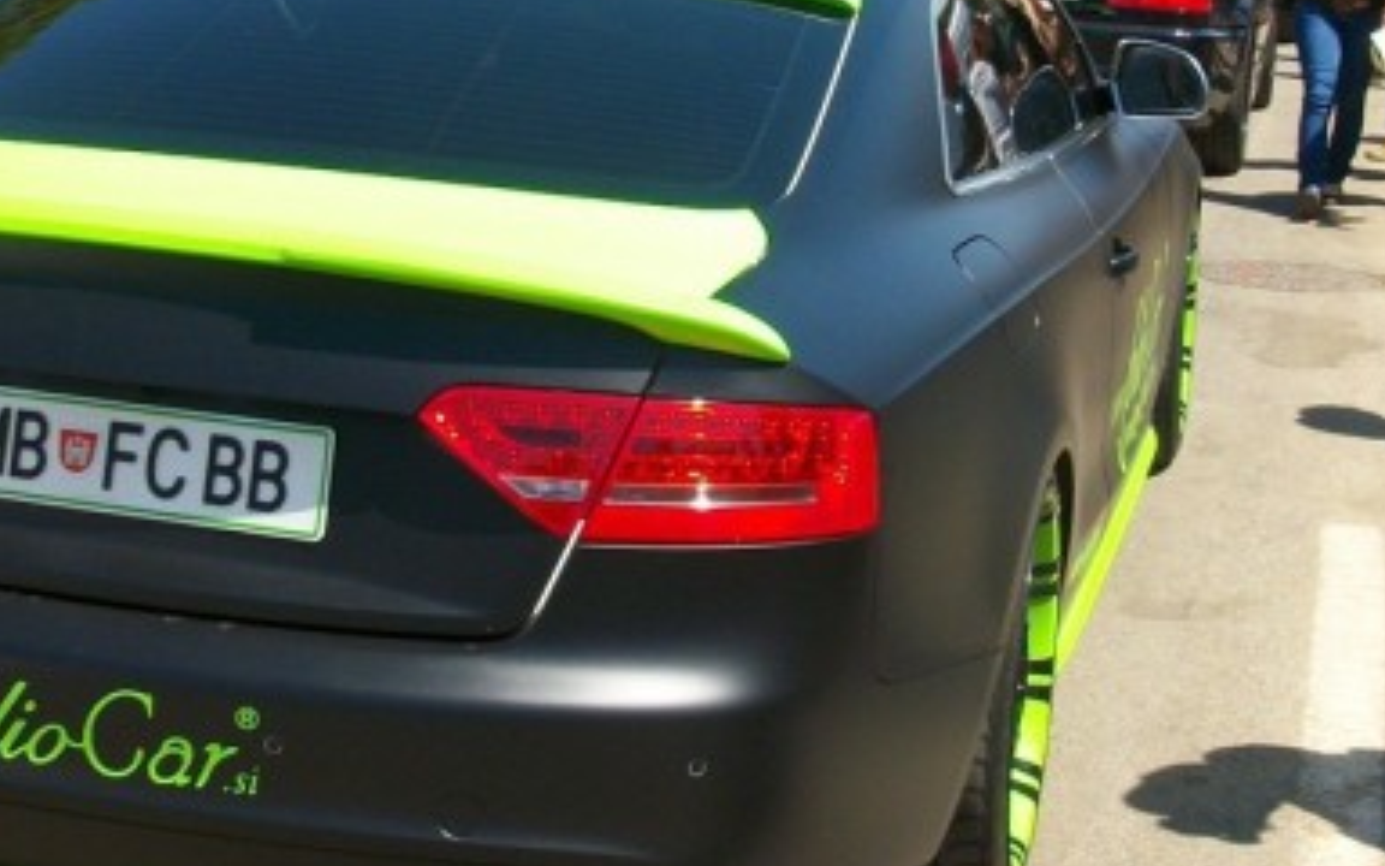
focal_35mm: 75
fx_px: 2831
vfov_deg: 17.4
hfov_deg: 27.5
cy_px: 332
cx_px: 660
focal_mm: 5.7
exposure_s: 1/223
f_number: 5.5
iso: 80
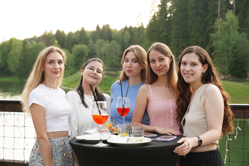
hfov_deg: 32.4
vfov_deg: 21.9
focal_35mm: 62
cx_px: 124
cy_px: 83
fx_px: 429
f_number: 4.5
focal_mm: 62
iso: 1250
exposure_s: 1/500
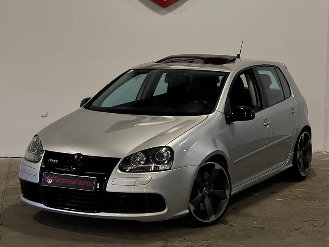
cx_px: 164
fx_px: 732
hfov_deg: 25.3
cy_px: 124
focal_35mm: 77
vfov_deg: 19.1
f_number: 2.8
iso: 320
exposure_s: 1/33
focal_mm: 9
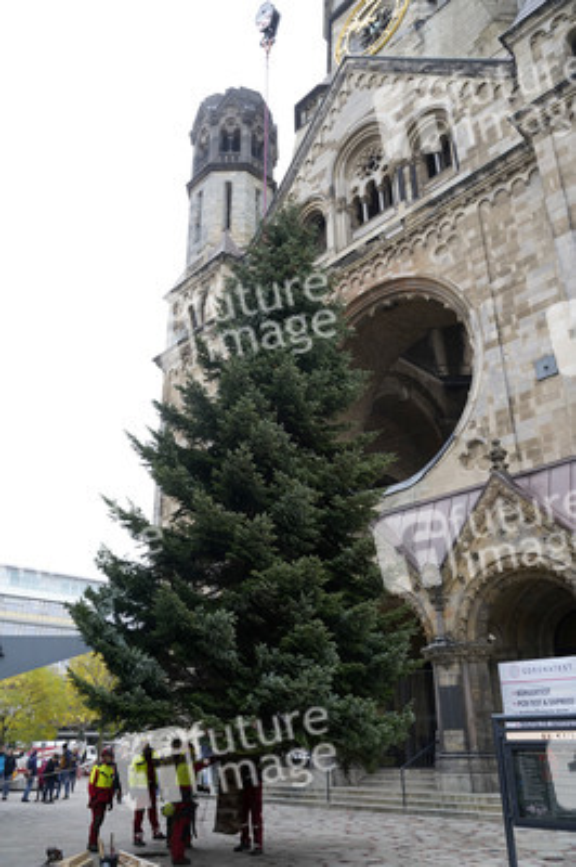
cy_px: 434
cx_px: 288
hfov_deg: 46.3
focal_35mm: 28
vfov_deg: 65.5
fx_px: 673
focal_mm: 28
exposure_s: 1/80
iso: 640
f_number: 6.3
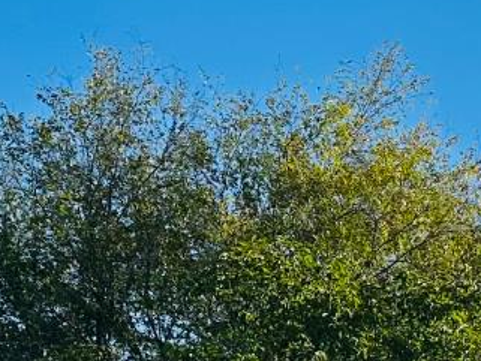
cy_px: 678
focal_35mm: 112
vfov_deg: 12.0
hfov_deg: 13.9
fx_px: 1557
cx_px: 1050
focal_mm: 6.86
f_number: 1.78
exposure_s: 1/7042
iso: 80
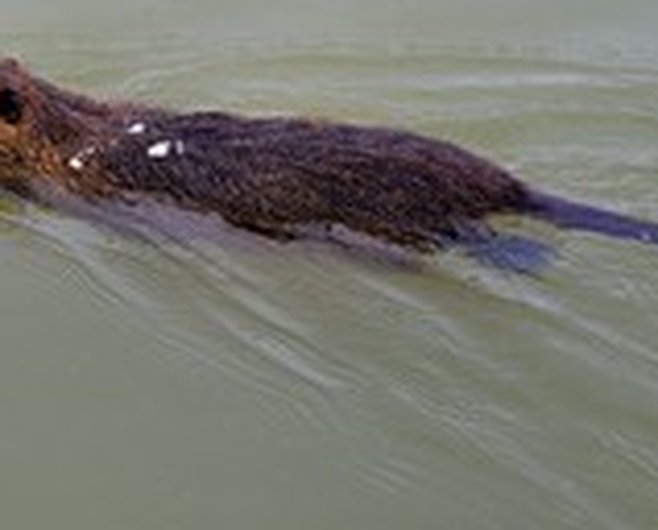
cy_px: 248
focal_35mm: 173
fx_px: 3377
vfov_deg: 9.0
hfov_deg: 11.1
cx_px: 265
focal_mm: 70
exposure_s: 1/250
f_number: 2.8
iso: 400
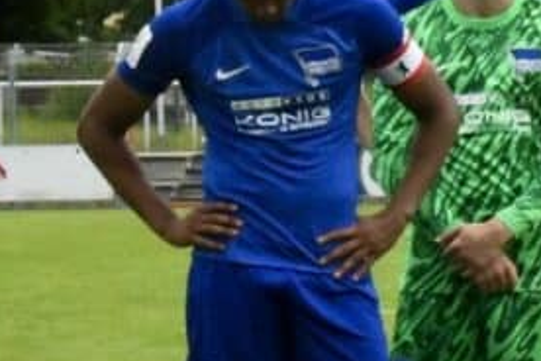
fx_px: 3351
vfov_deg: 6.2
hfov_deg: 7.3
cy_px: 199
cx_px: 1990
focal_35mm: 223
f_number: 22
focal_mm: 30
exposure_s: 1/640
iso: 3600
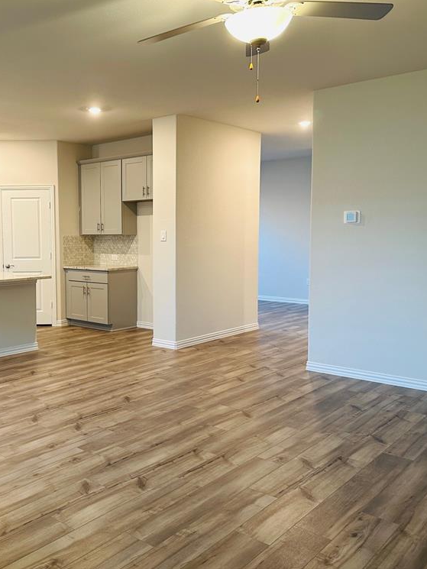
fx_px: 543
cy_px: 278
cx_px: 93
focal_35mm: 33
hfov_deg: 41.3
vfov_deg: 55.3
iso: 200
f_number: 1.78
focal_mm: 6.86
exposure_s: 1/60
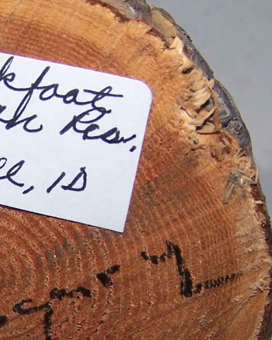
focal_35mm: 95
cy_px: 255
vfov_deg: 20.0
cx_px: 23
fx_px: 956
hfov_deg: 16.0
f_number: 2.8
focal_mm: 6.3
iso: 80
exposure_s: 1/60
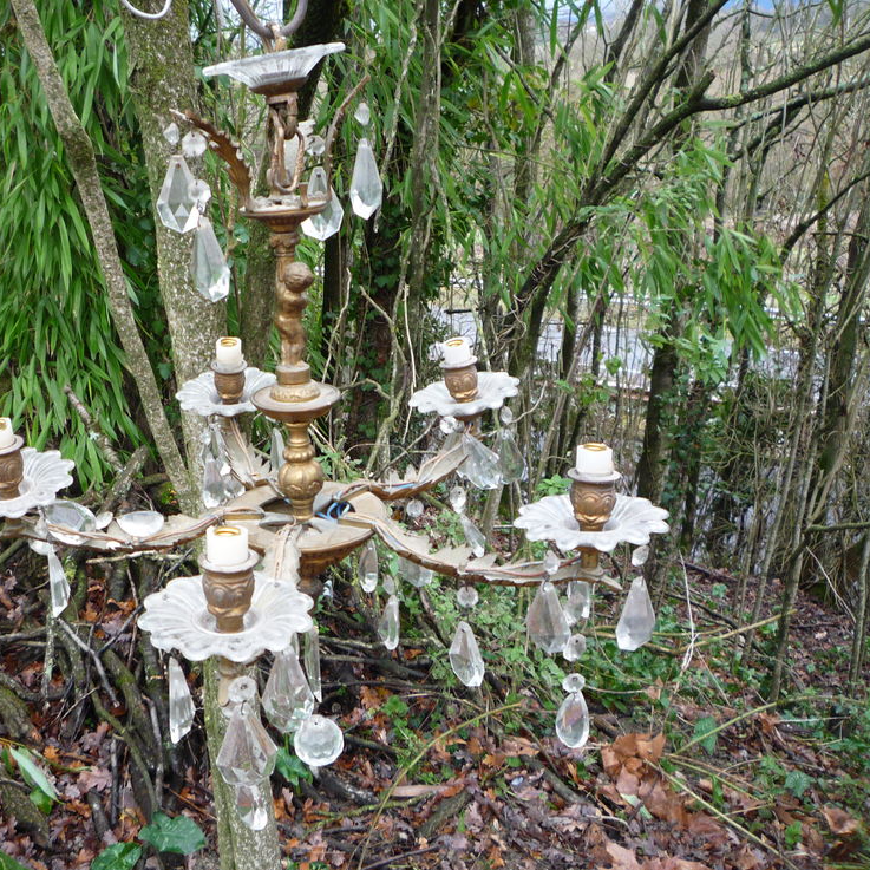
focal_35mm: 36
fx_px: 1024
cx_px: 299
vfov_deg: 46.0
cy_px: 433
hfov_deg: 45.4
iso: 125
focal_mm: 5.2
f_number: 3.3
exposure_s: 1/30
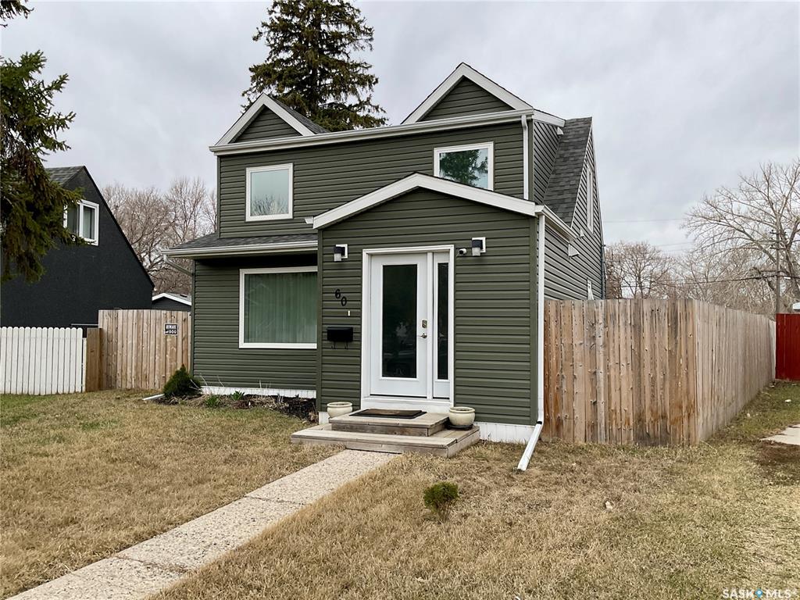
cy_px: 300
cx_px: 400
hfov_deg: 61.7
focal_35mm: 29
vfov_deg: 48.2
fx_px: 670
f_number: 1.8
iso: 16
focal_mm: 3
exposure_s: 1/962
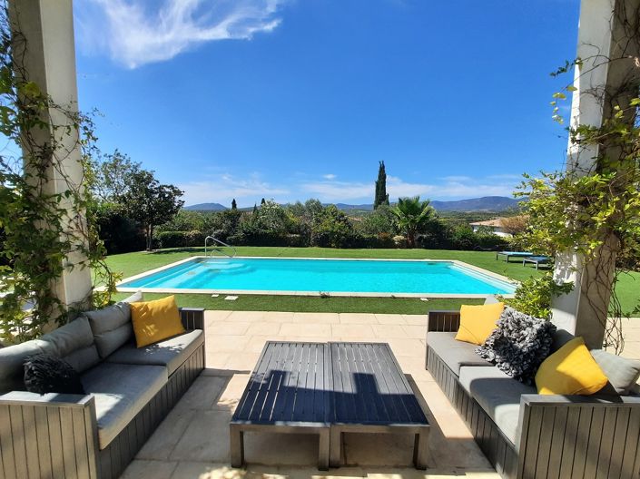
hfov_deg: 106.2
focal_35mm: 13
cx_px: 320
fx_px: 240
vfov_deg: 89.9
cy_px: 240
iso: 40
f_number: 2.2
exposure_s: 1/2160
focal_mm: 1.74
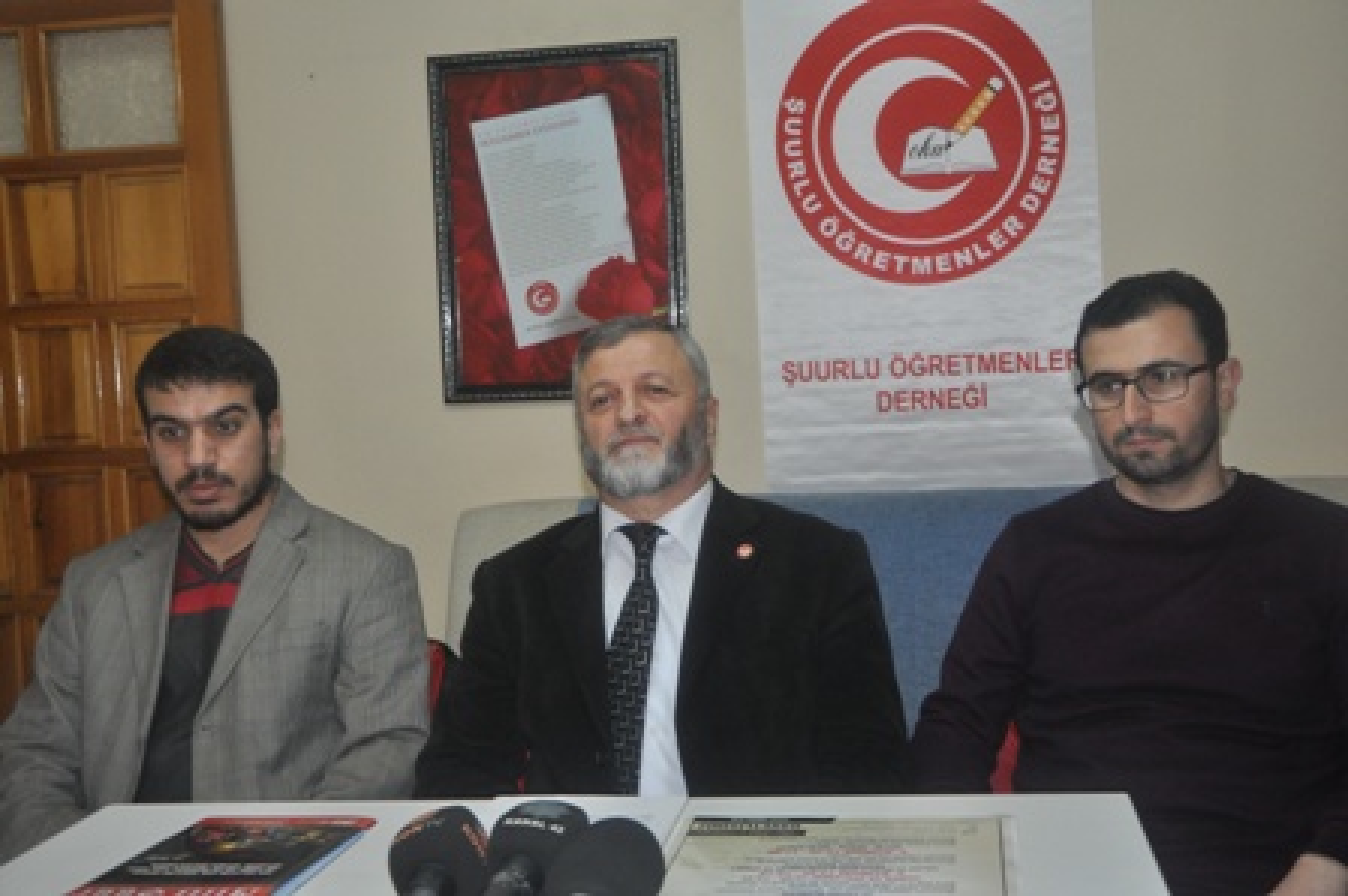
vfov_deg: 28.9
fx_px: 1740
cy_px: 448
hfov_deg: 42.4
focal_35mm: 46
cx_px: 674
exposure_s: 1/60
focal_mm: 31
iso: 800
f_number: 4
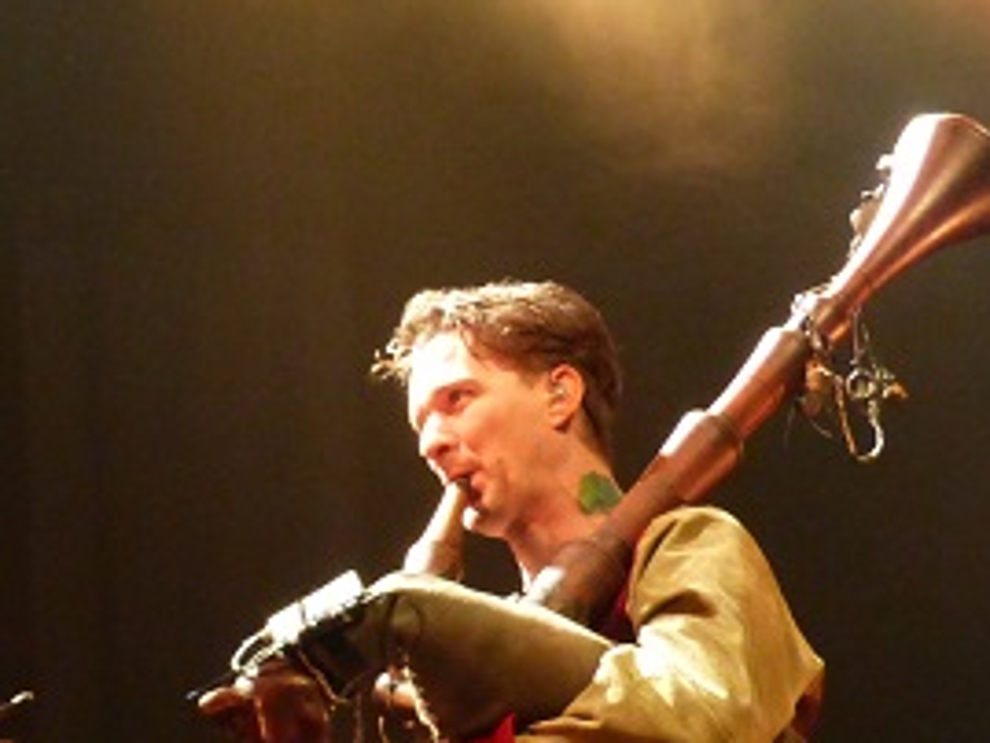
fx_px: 5465
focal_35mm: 191
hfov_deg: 10.2
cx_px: -127
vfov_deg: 7.8
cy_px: 338
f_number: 2.8
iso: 800
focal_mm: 14.5
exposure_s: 1/60
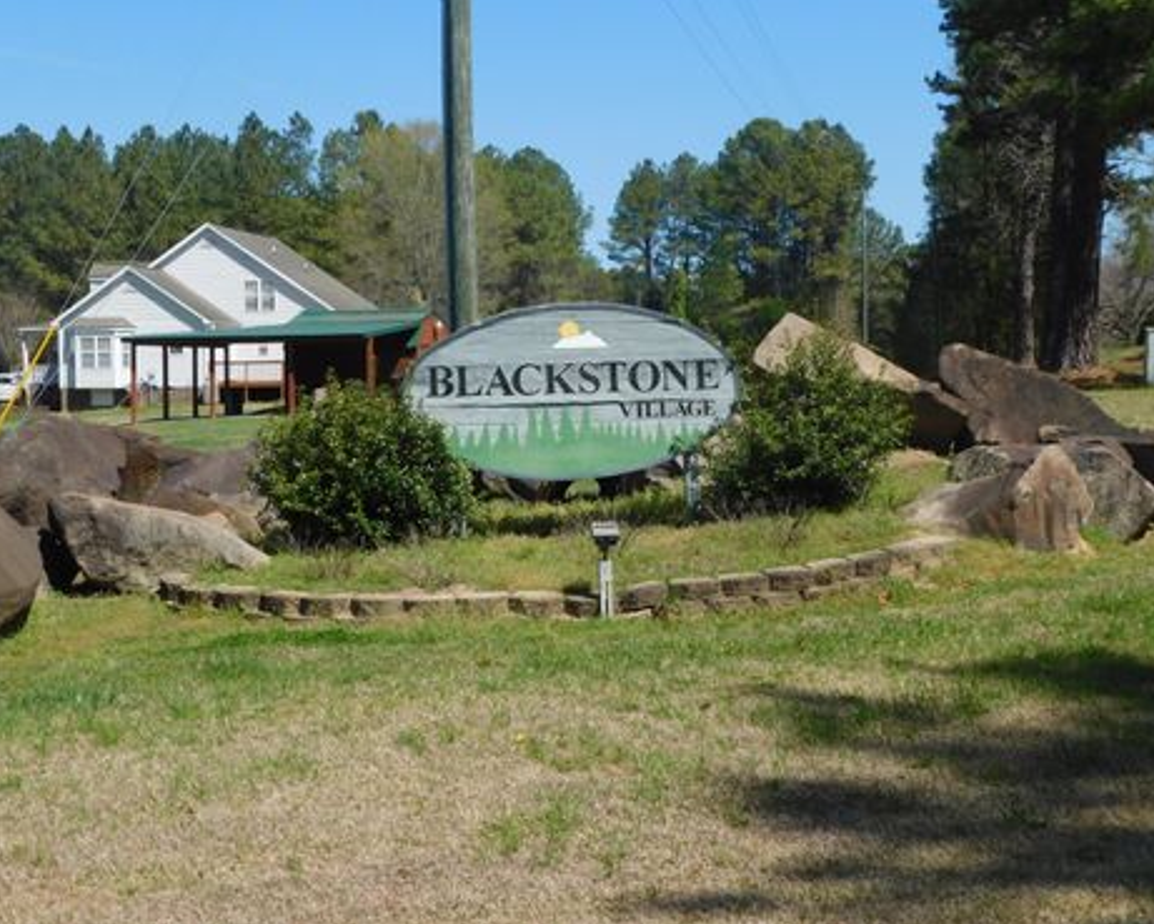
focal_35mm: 54
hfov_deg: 34.7
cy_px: 467
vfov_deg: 28.1
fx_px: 1845
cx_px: 543
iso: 125
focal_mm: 9
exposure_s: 1/1000
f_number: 3.8
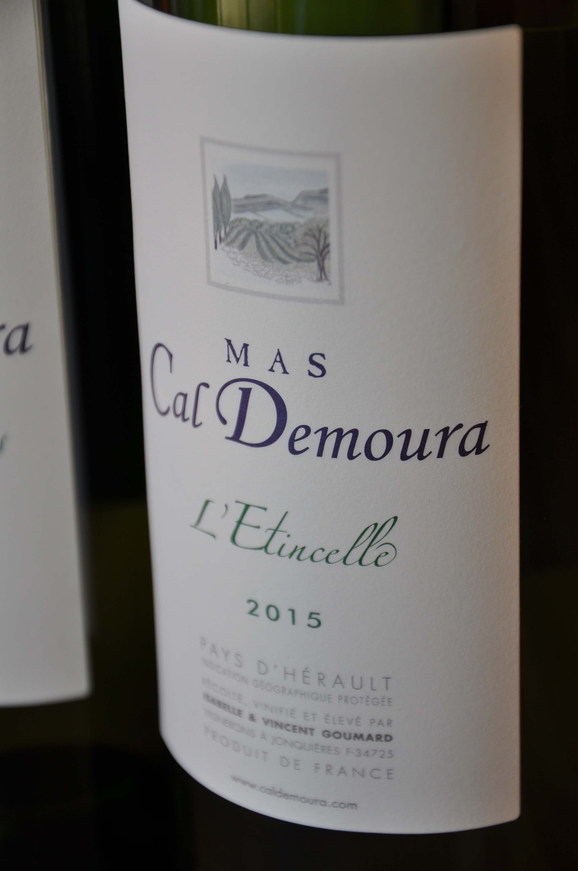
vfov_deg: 15.7
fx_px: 3151
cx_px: 293
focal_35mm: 131
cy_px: 431
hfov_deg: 10.5
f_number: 5.6
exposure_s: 1/15
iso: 200
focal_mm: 85
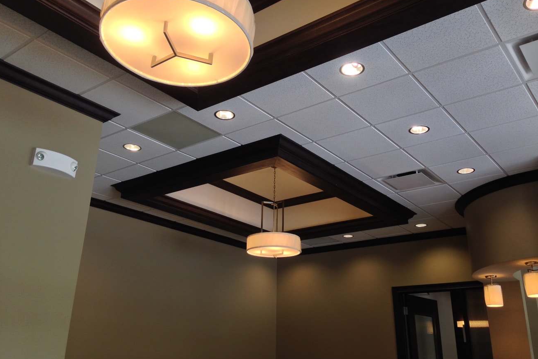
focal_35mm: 35
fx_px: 523
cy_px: 162
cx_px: 273
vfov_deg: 37.8
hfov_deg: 54.4
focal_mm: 4.12
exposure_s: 1/60
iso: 50
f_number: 2.4
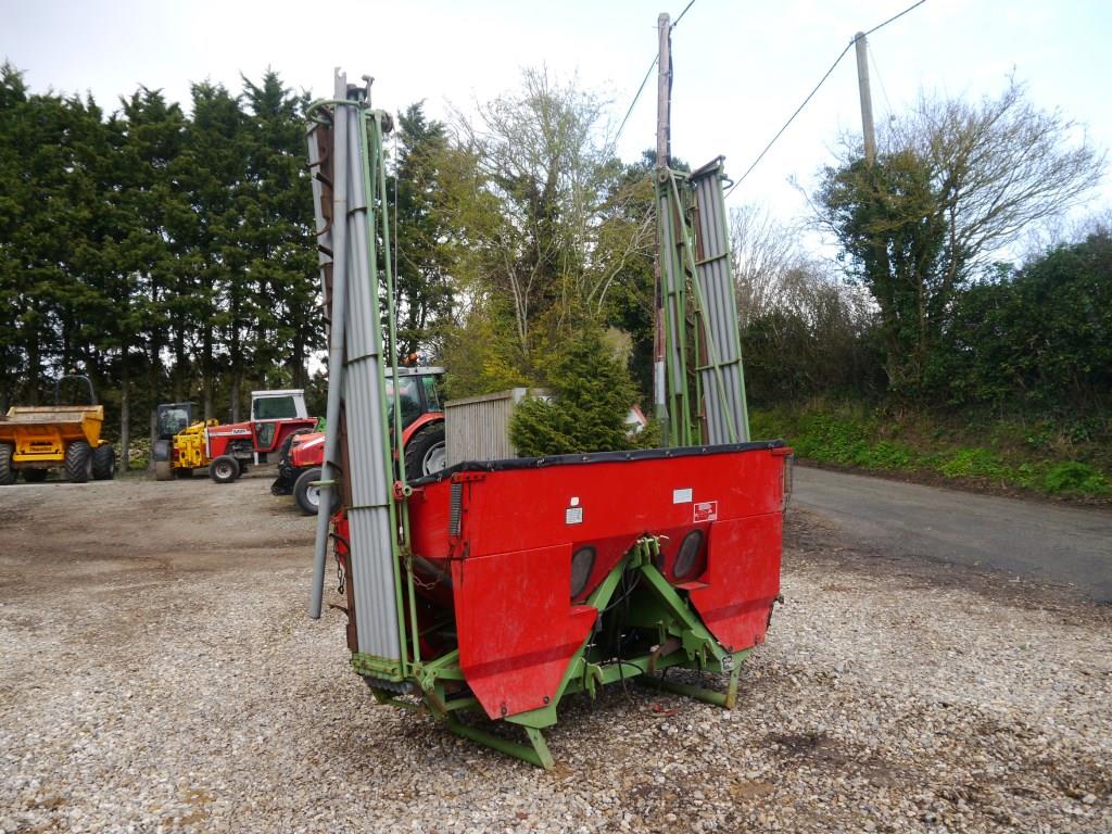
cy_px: 417
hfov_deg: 63.4
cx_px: 556
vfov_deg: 49.7
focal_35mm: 28
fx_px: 899
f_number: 5
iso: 160
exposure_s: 1/160
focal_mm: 14
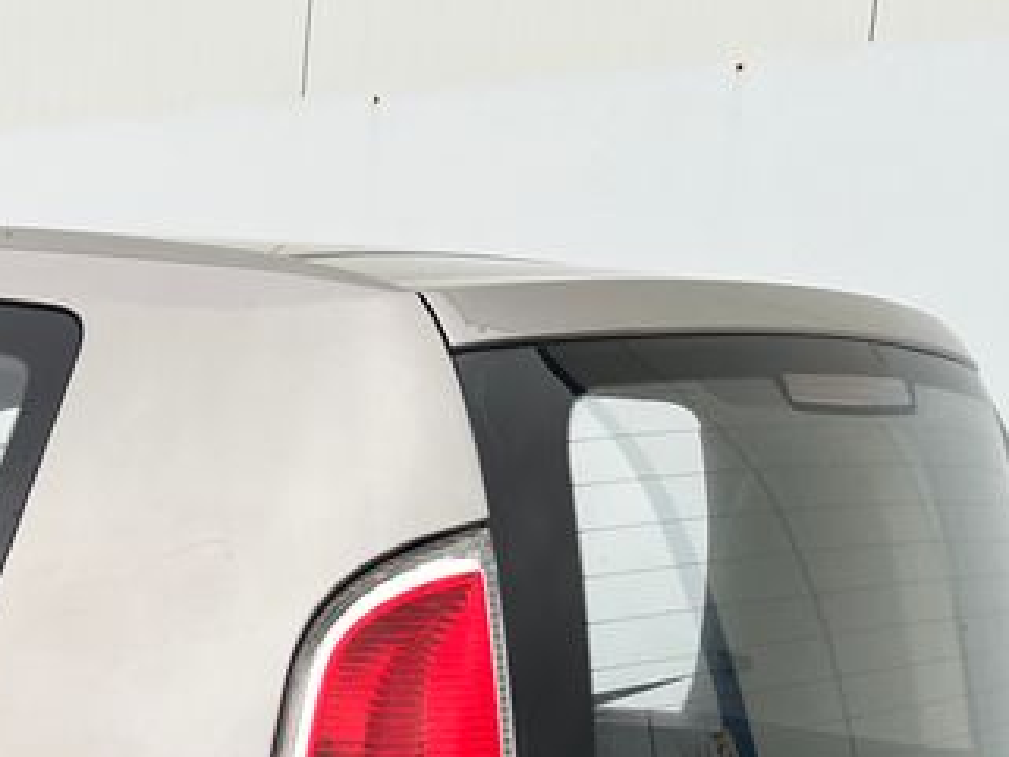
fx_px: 2420
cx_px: -239
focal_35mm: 83
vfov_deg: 16.4
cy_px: 1096
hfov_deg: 21.6
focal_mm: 5.1
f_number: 1.6
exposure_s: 1/269
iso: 40
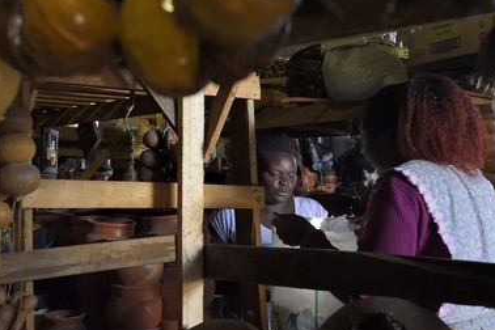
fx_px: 687
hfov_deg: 39.6
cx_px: 229
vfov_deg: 27.0
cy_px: 175
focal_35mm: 50
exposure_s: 1/50
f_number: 4.5
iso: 3200
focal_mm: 45
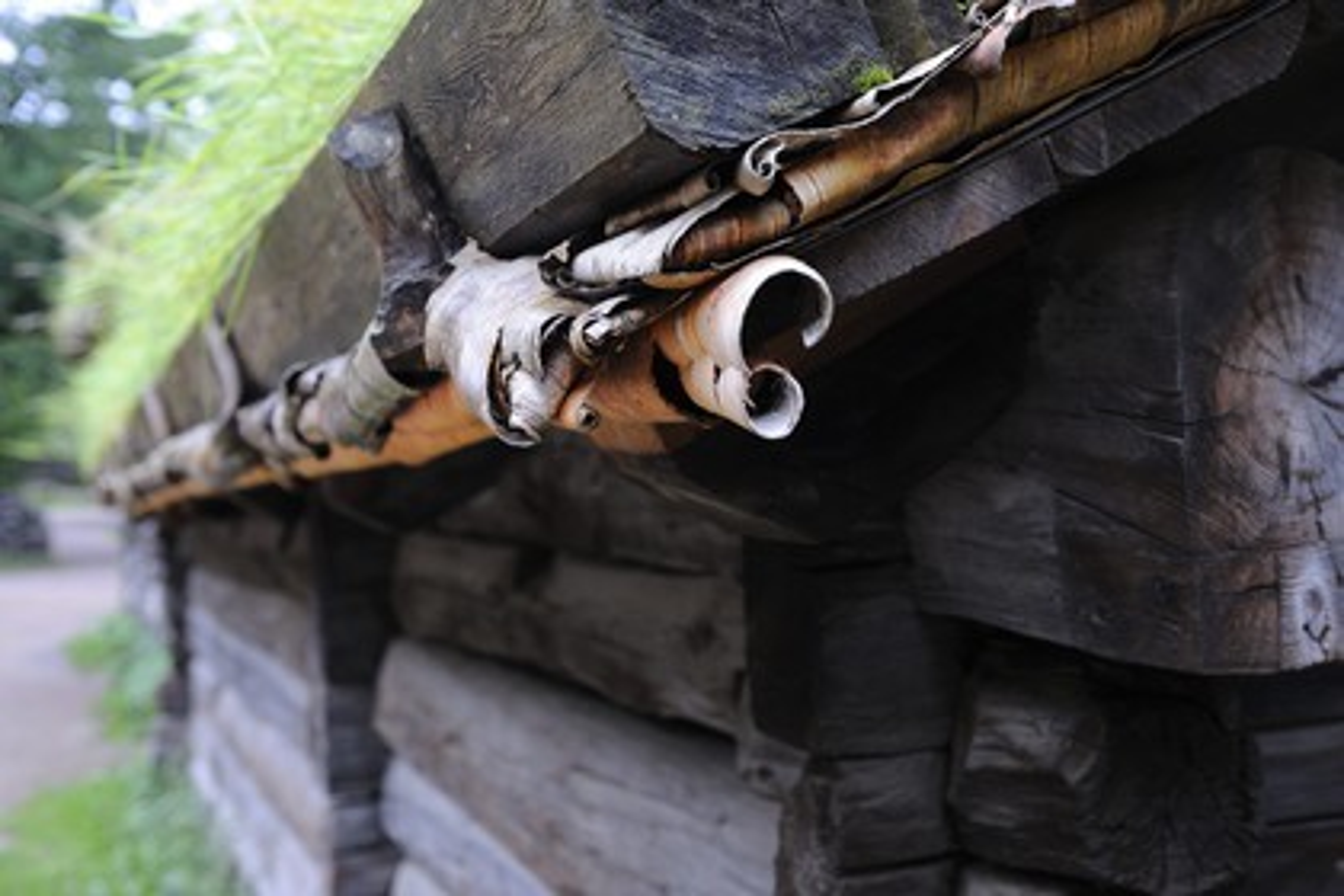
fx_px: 1680
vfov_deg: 29.9
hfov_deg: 43.6
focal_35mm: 45
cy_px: 448
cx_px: 672
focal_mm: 45
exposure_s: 1/50
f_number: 5
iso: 800
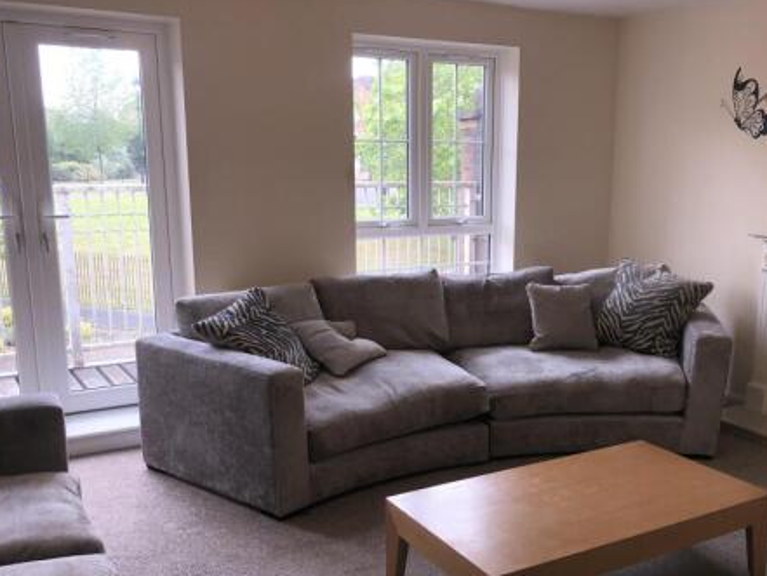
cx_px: 434
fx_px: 820
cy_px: 345
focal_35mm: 37
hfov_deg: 50.0
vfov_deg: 38.5
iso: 20
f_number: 1.8
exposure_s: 1/142
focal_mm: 3.99
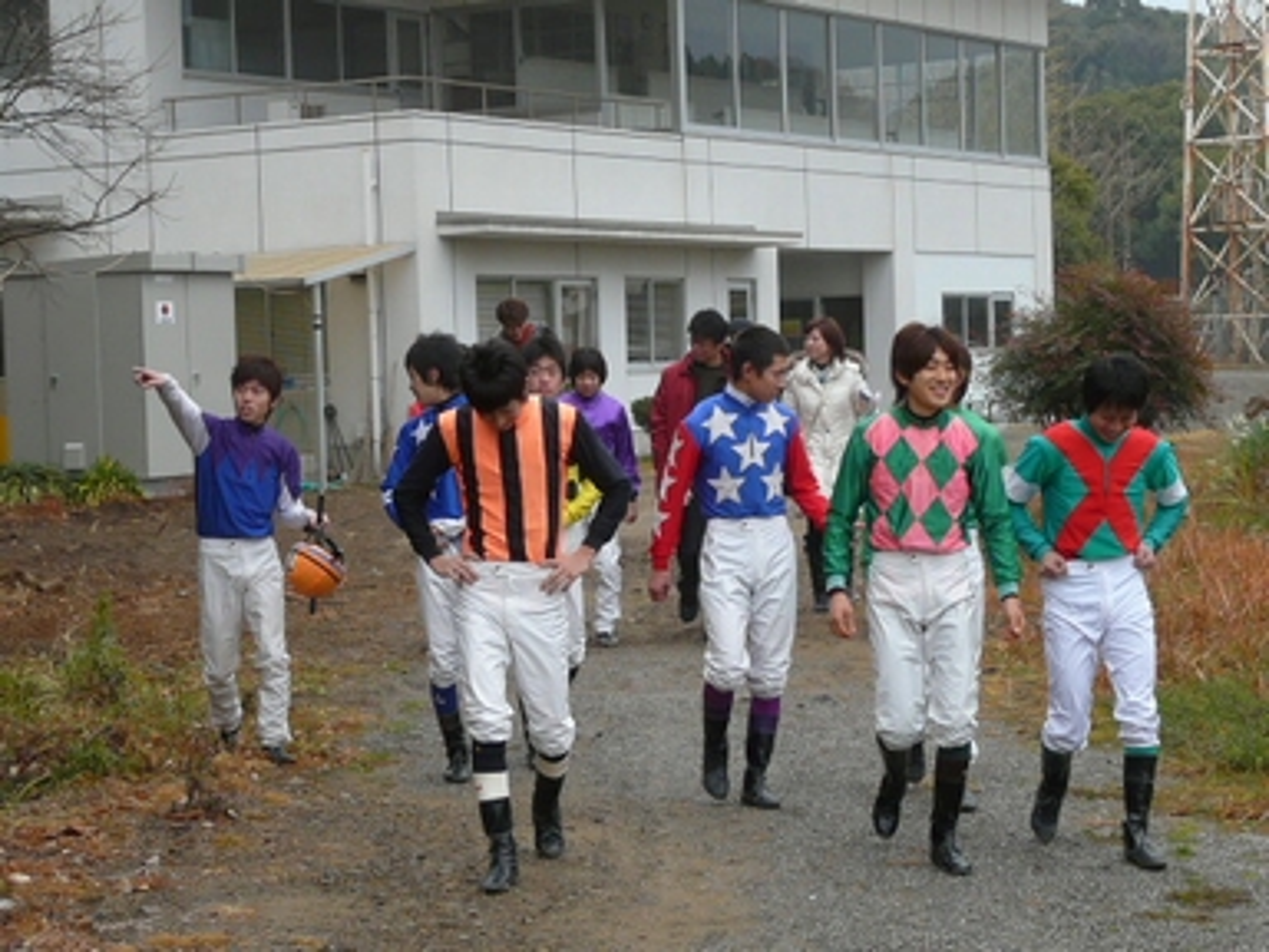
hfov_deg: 23.6
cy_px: 476
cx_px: 634
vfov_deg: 17.8
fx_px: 3043
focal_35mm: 83
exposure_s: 1/320
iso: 100
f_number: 3.2
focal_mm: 8.5
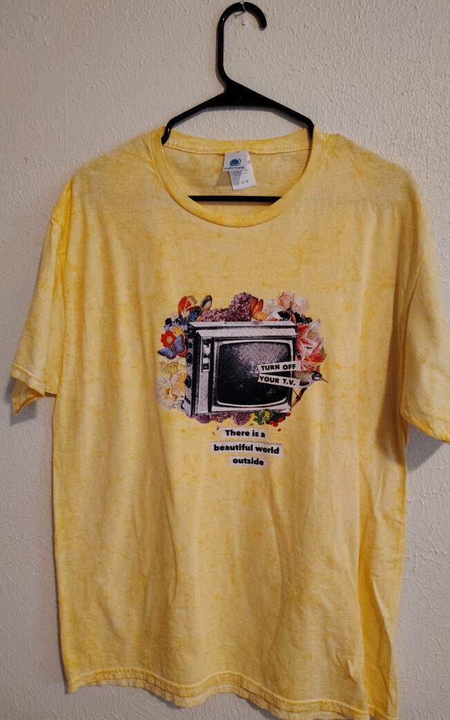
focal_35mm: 26
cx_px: 254
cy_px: 366
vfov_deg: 70.4
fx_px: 510
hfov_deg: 47.5
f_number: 1.8
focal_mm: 5.56
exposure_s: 1/30
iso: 2063
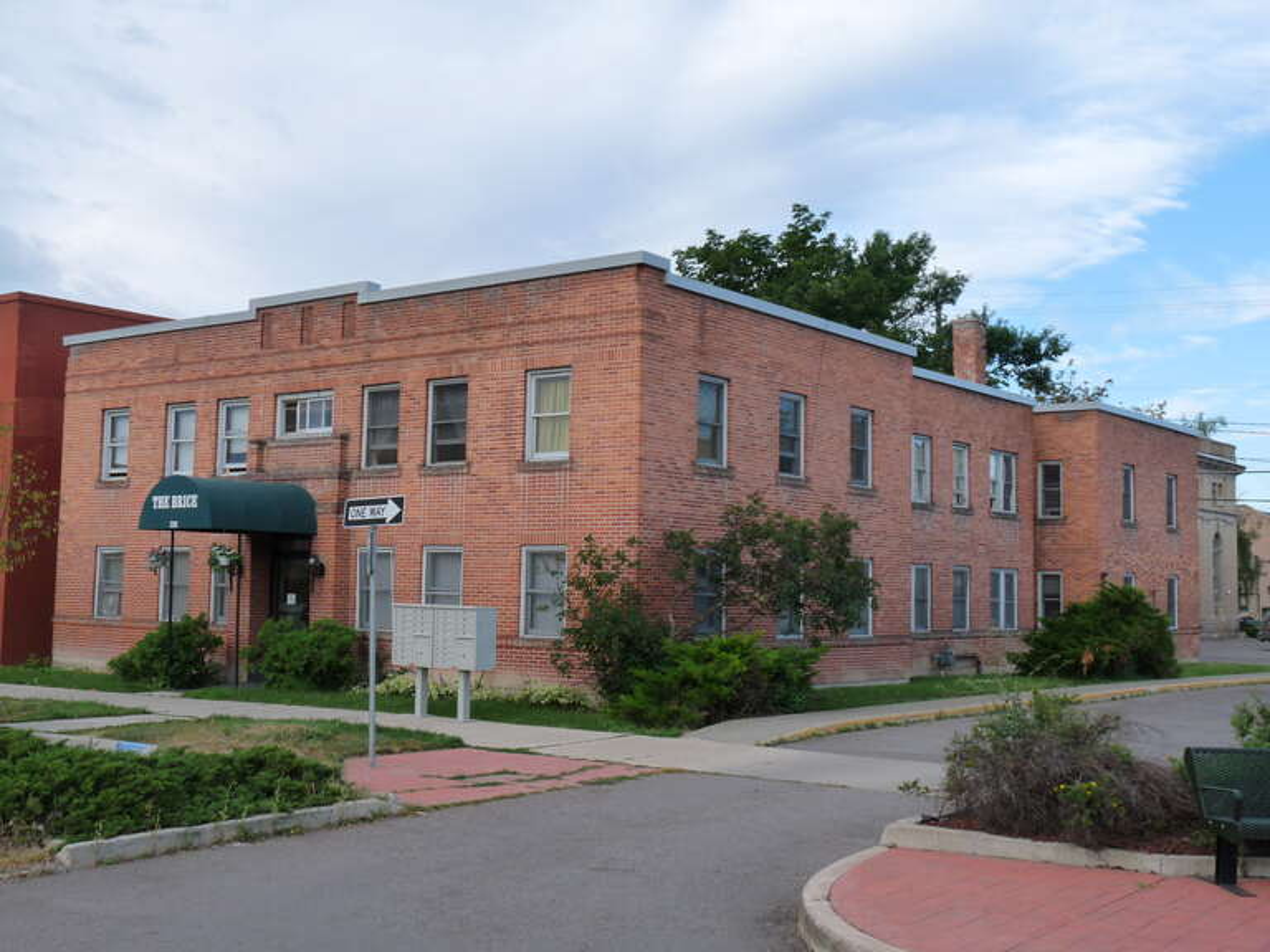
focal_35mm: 43
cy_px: 476
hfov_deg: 43.9
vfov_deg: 33.6
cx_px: 635
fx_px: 1578
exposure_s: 1/250
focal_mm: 7.6
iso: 160
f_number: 4
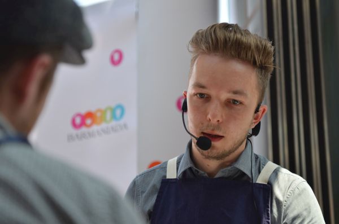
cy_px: 112
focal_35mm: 105
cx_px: 170
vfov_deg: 13.0
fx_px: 986
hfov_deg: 19.5
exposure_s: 1/400
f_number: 2.8
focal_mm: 70
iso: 100
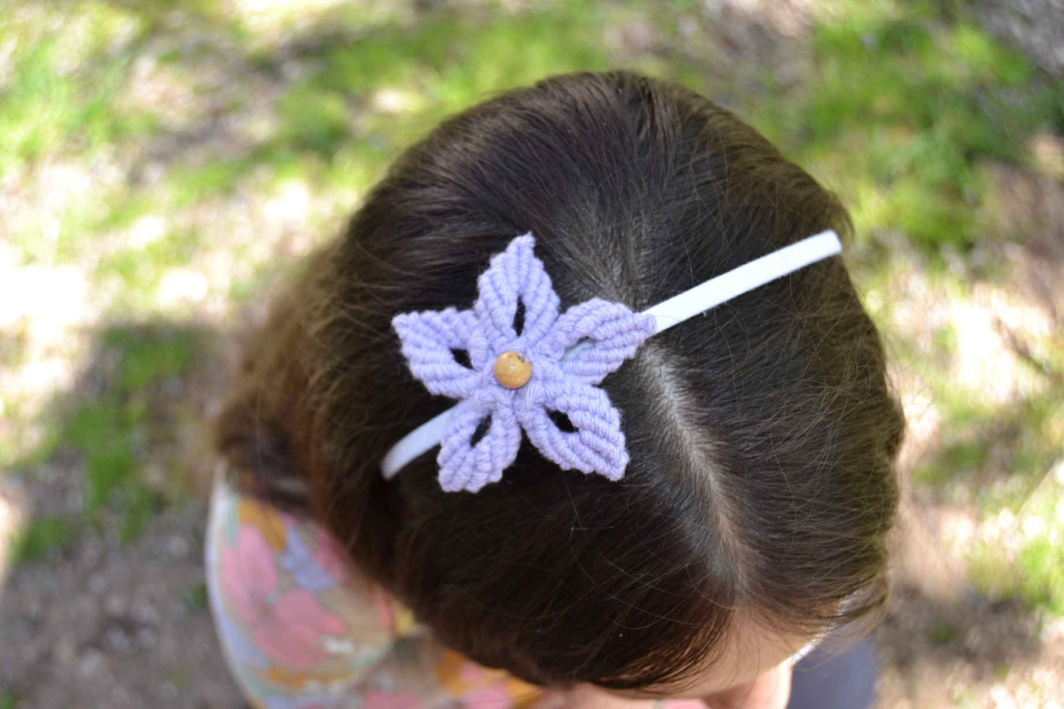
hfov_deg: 55.1
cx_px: 532
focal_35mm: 34
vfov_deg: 38.4
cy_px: 354
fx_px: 1020
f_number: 4
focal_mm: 23
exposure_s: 1/125
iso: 180
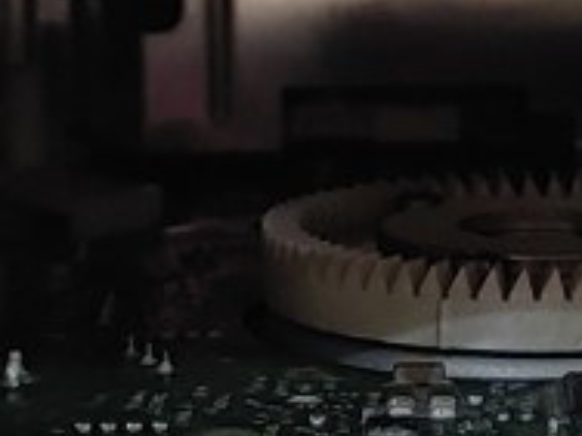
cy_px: -43
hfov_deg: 9.9
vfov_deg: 7.4
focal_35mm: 199
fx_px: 3346
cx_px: 387
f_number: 1.8
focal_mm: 4.36
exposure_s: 1/120
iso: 50
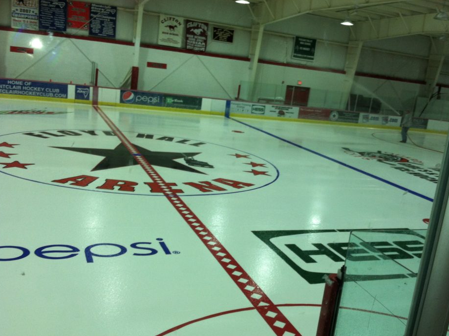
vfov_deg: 36.7
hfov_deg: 47.9
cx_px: 243
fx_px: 505
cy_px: 187
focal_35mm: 39
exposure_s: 1/24
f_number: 2.8
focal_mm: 3.85
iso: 80
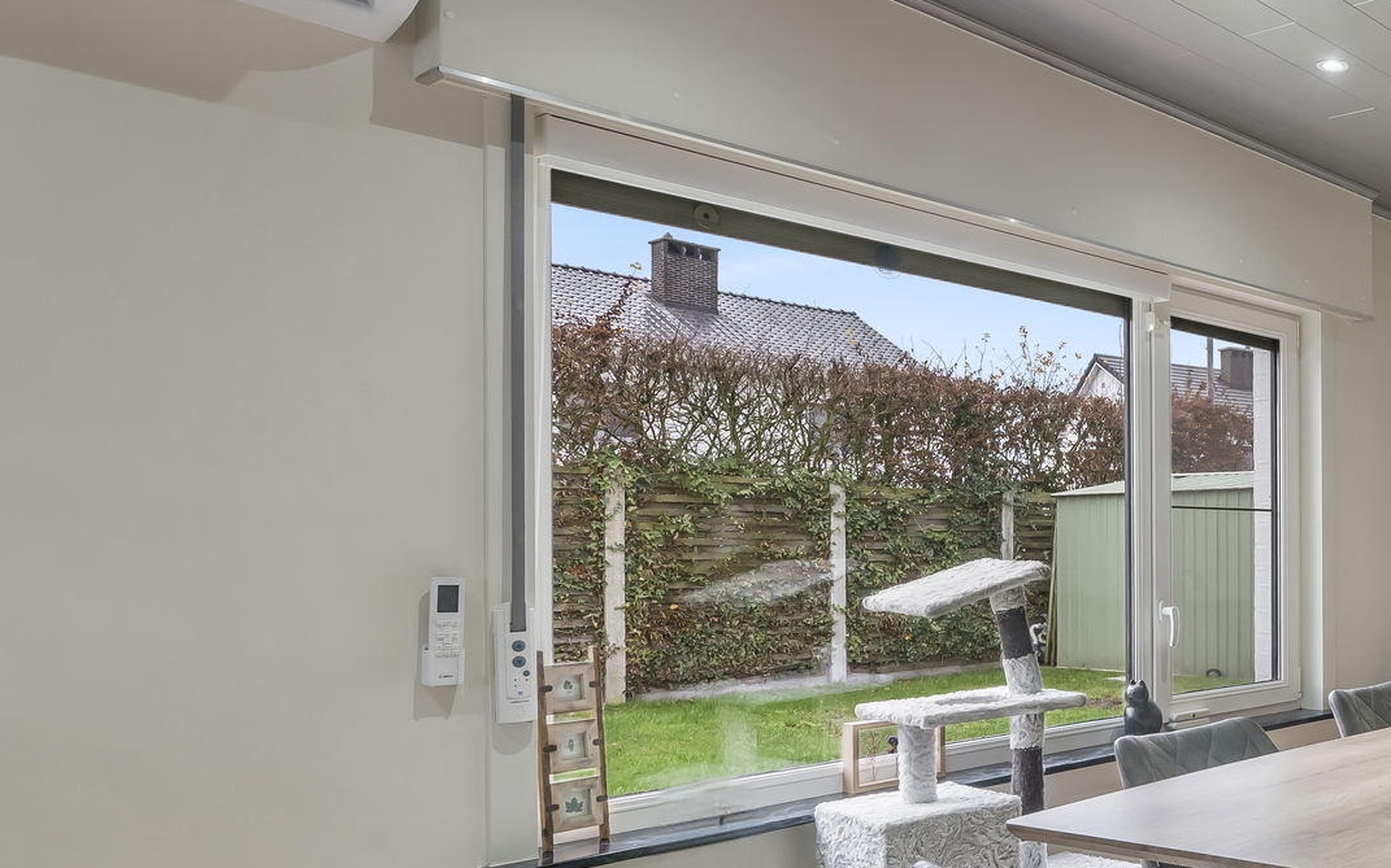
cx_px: 1459
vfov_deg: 39.1
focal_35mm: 32
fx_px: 1213
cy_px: 546
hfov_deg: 47.1
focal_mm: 14
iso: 250
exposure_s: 1/15
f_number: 8
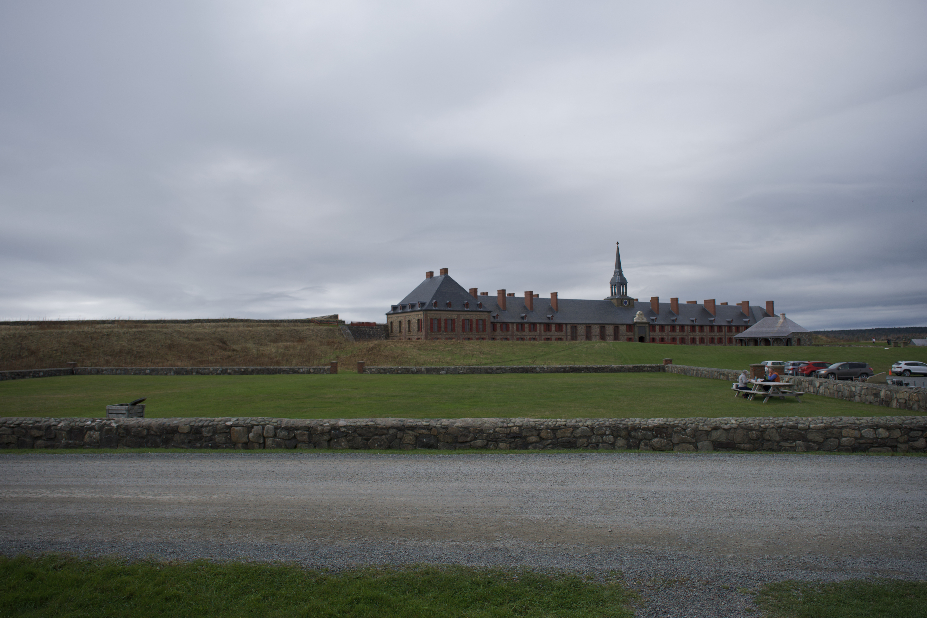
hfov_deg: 71.5
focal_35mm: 25
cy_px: 309
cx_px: 464
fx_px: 644
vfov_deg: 51.3
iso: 160
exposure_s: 1/1700
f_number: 4
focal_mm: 16.5
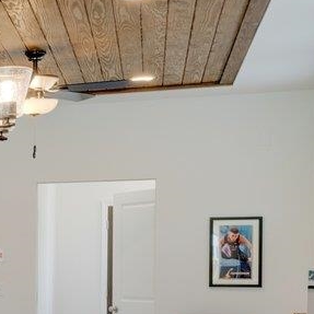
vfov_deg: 15.8
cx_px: -479
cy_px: 286
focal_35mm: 109
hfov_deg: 12.2
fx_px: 1119
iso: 100
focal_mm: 18
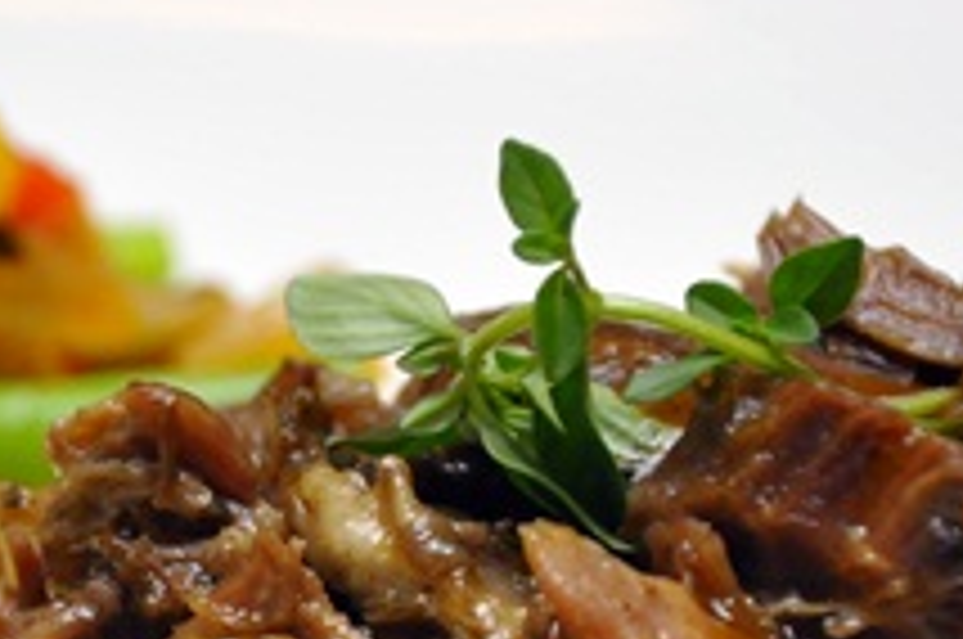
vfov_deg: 3.5
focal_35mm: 388
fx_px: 10350
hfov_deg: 5.3
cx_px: 50
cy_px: 598
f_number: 5.6
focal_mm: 85
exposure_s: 1/160
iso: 2000
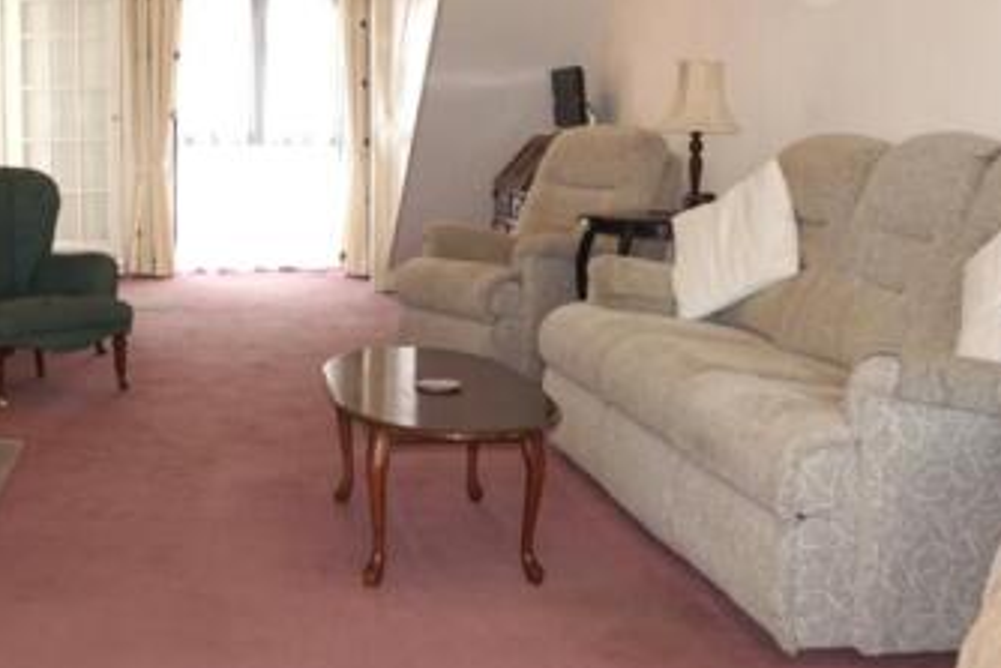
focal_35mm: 47
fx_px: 1307
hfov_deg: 41.1
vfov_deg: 28.6
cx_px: 300
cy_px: 265
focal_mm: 16
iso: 400
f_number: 4
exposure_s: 1/125
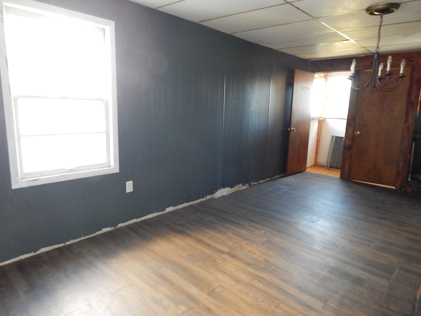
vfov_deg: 61.1
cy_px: 158
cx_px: 210
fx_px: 268
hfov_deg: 76.4
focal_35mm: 22
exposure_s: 1/25
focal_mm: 4
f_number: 3
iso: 800
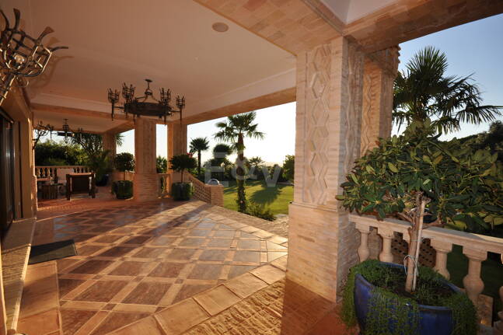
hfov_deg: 100.4
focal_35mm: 15
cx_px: 252
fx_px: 210
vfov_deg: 77.3
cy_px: 168
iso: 200
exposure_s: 1/200
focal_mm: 10
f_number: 9
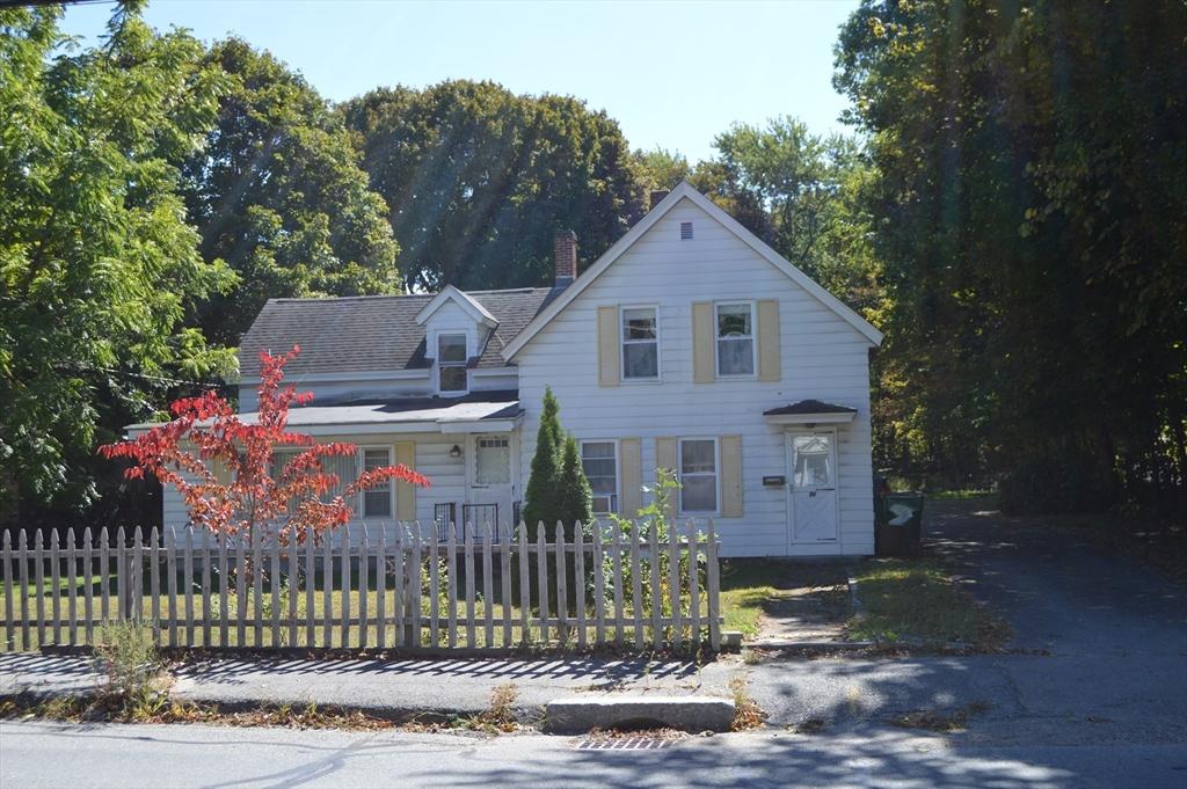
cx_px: 594
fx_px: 1285
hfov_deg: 49.6
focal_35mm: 39
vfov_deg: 34.2
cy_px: 394
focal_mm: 26
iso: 100
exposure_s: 1/200
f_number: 7.1
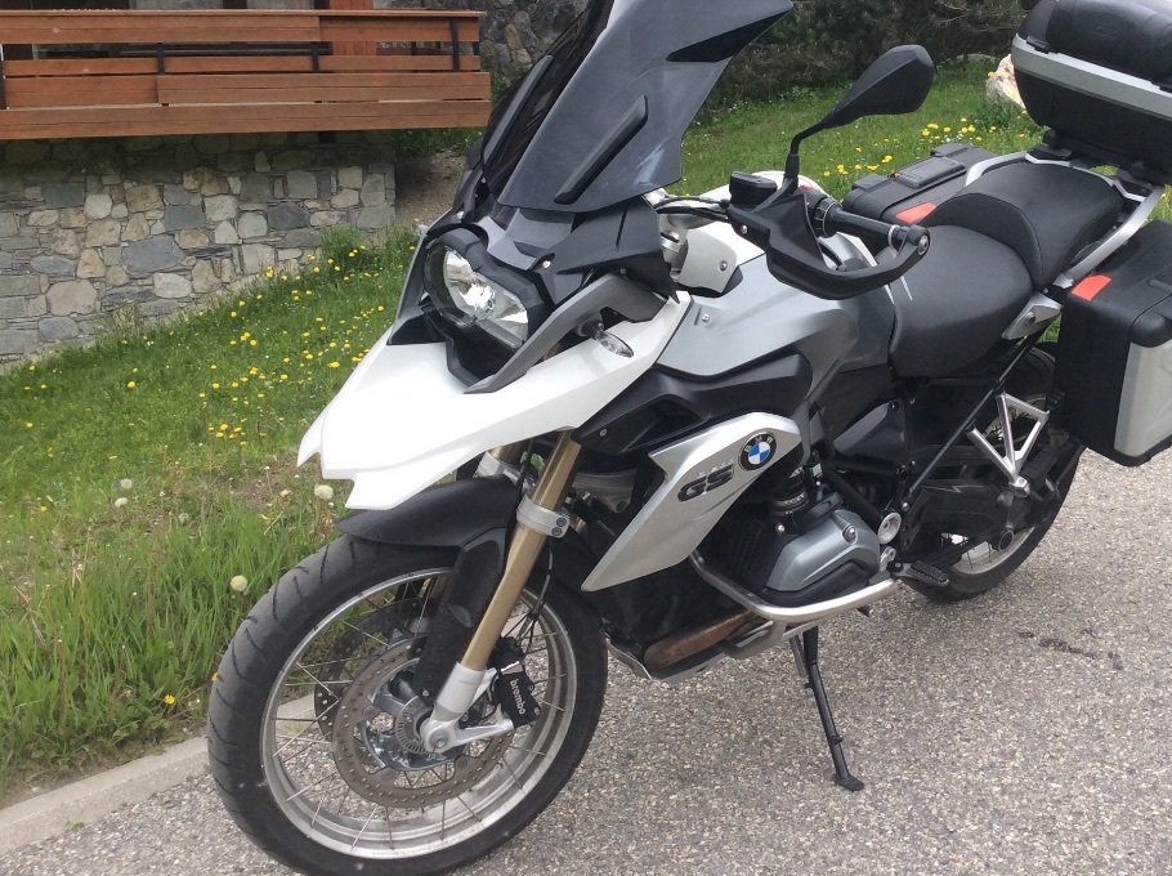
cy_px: 335
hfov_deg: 41.7
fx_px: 1522
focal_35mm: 45
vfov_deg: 32.0
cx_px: 762
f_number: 2.4
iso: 32
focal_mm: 3.3
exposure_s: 1/502
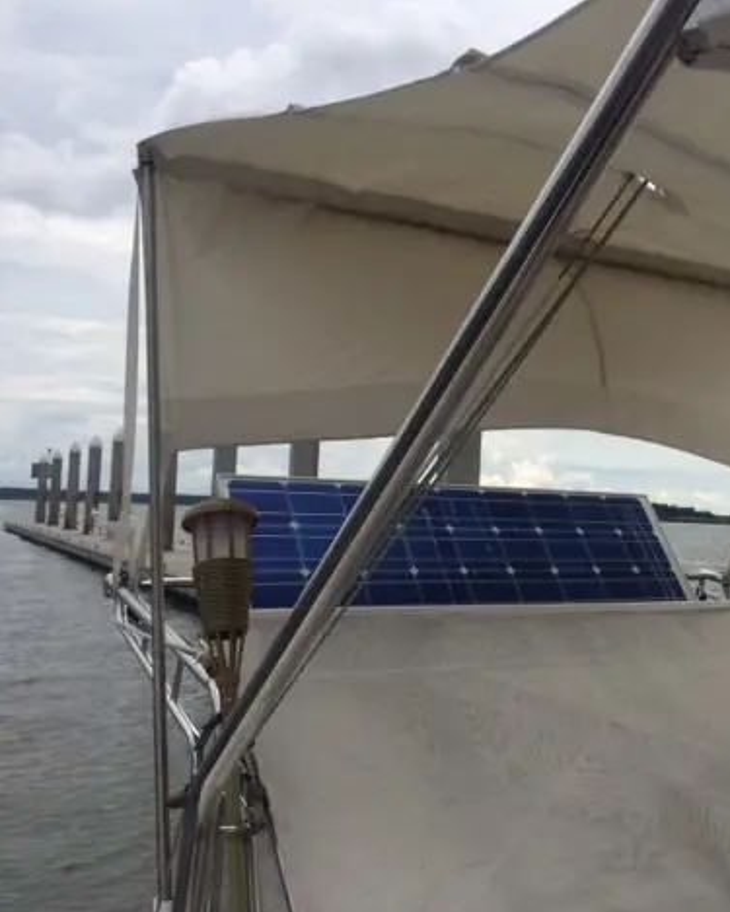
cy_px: 465
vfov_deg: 45.8
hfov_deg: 35.6
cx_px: 621
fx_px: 1081
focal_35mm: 40
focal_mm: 4.12
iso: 40
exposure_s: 1/4115
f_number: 2.2
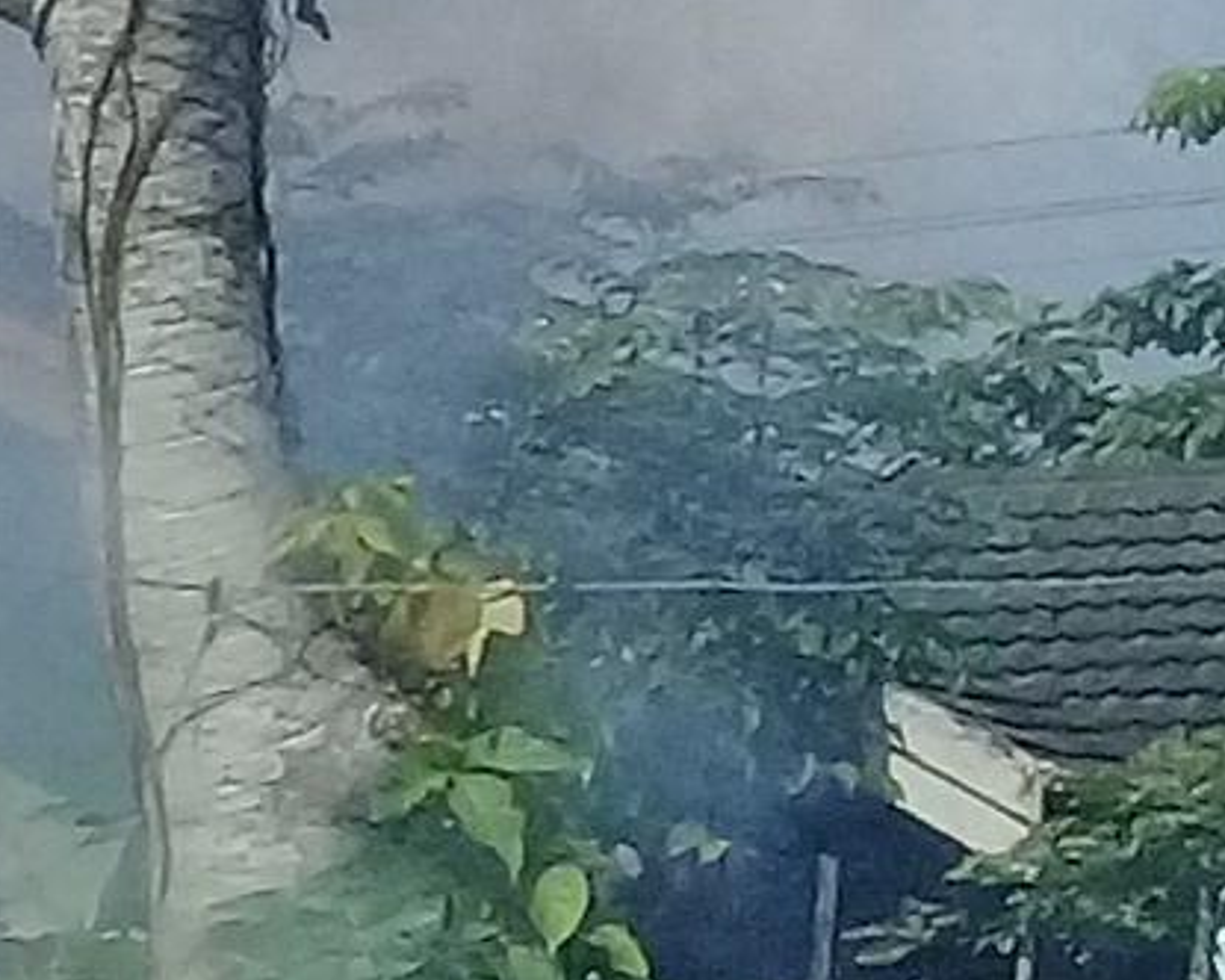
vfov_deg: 6.2
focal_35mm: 238
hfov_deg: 6.7
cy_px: 2406
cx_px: -3330
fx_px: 8629
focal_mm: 3.3
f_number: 2.2
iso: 50
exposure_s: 1/2123
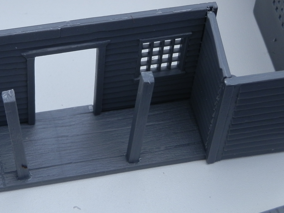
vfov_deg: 12.4
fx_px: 976
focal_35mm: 119
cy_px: 22
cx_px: 70
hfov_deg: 16.5
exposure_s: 1/500
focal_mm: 10.99
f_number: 3.7
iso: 64
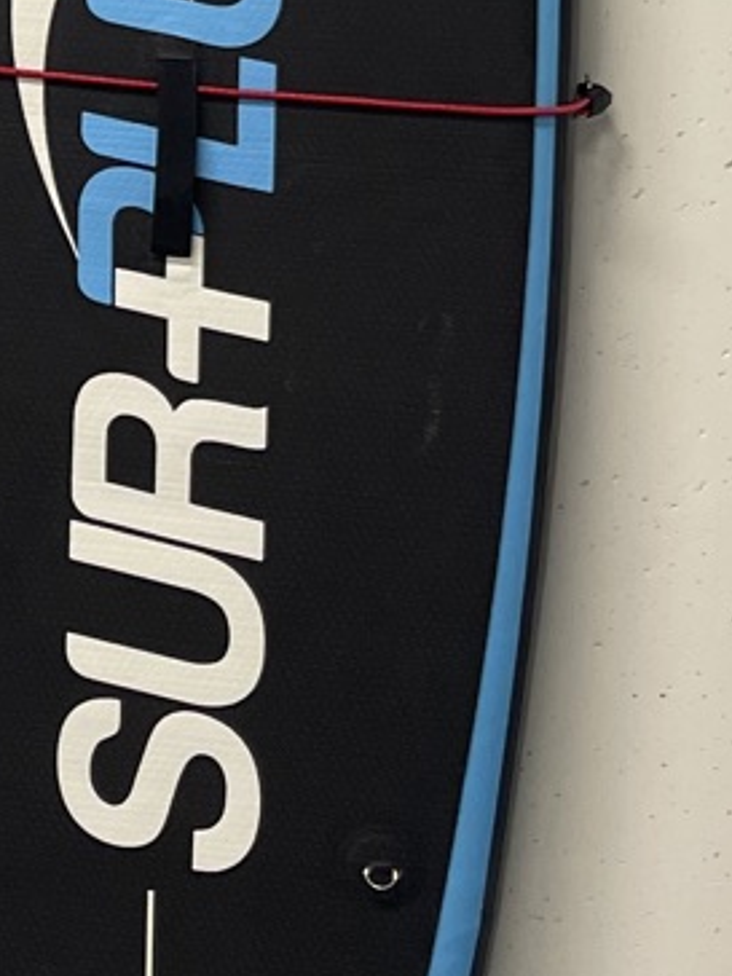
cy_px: -121
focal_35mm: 110
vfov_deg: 17.2
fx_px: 3101
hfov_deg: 12.4
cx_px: -566
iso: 125
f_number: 1.6
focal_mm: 5.1
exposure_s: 1/100
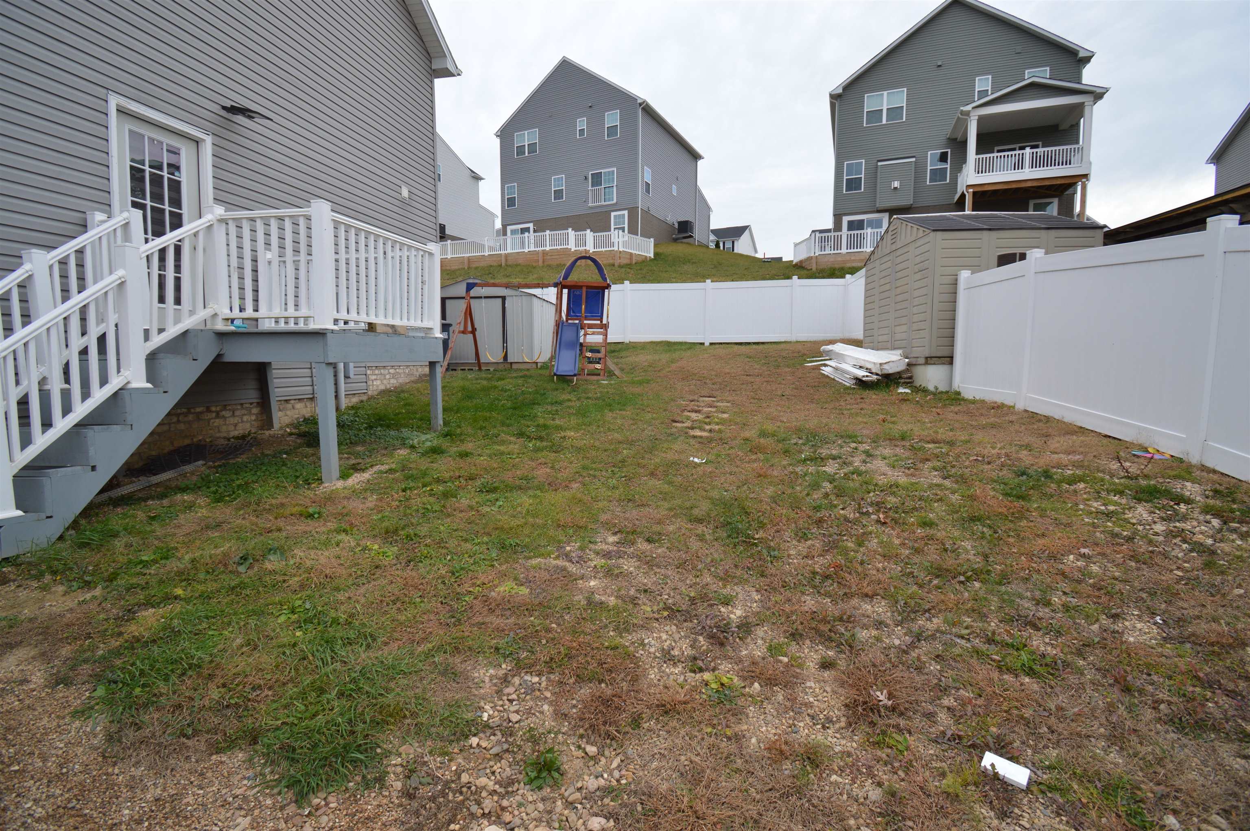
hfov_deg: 100.4
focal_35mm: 15
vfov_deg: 77.2
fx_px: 520
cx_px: 625
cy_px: 416
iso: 160
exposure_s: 1/125
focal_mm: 10
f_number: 5.6
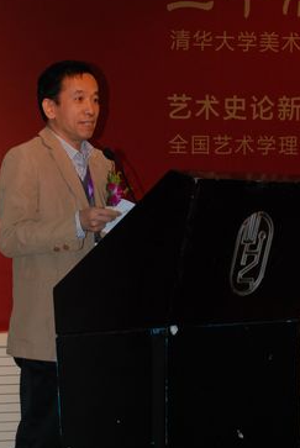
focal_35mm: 109
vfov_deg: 18.7
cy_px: 262
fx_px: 1359
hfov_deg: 12.6
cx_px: 115
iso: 640
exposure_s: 1/60
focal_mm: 48
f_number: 4.8
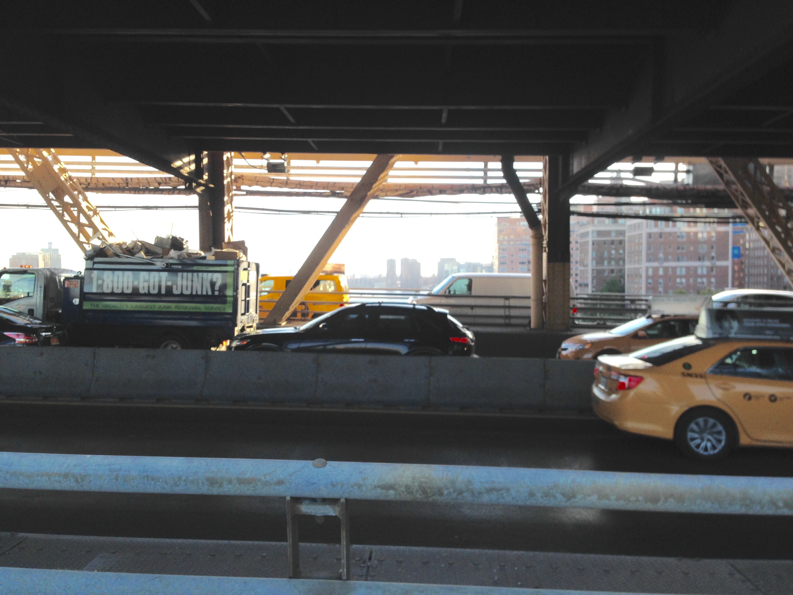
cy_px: 298
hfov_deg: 55.4
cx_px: 396
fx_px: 756
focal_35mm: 33
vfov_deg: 42.9
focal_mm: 4.12
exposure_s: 1/330
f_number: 2.4
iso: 50
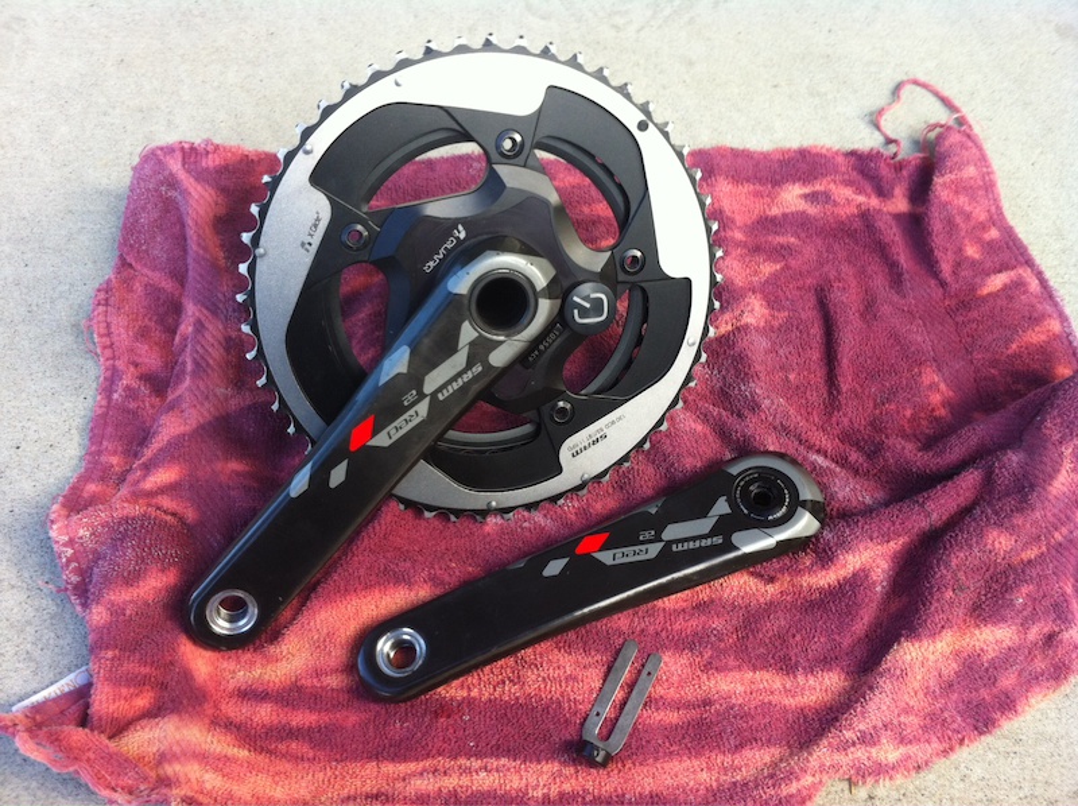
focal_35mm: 35
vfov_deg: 40.6
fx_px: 1089
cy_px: 403
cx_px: 539
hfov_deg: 52.7
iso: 80
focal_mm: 3.85
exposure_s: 1/60
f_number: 2.8
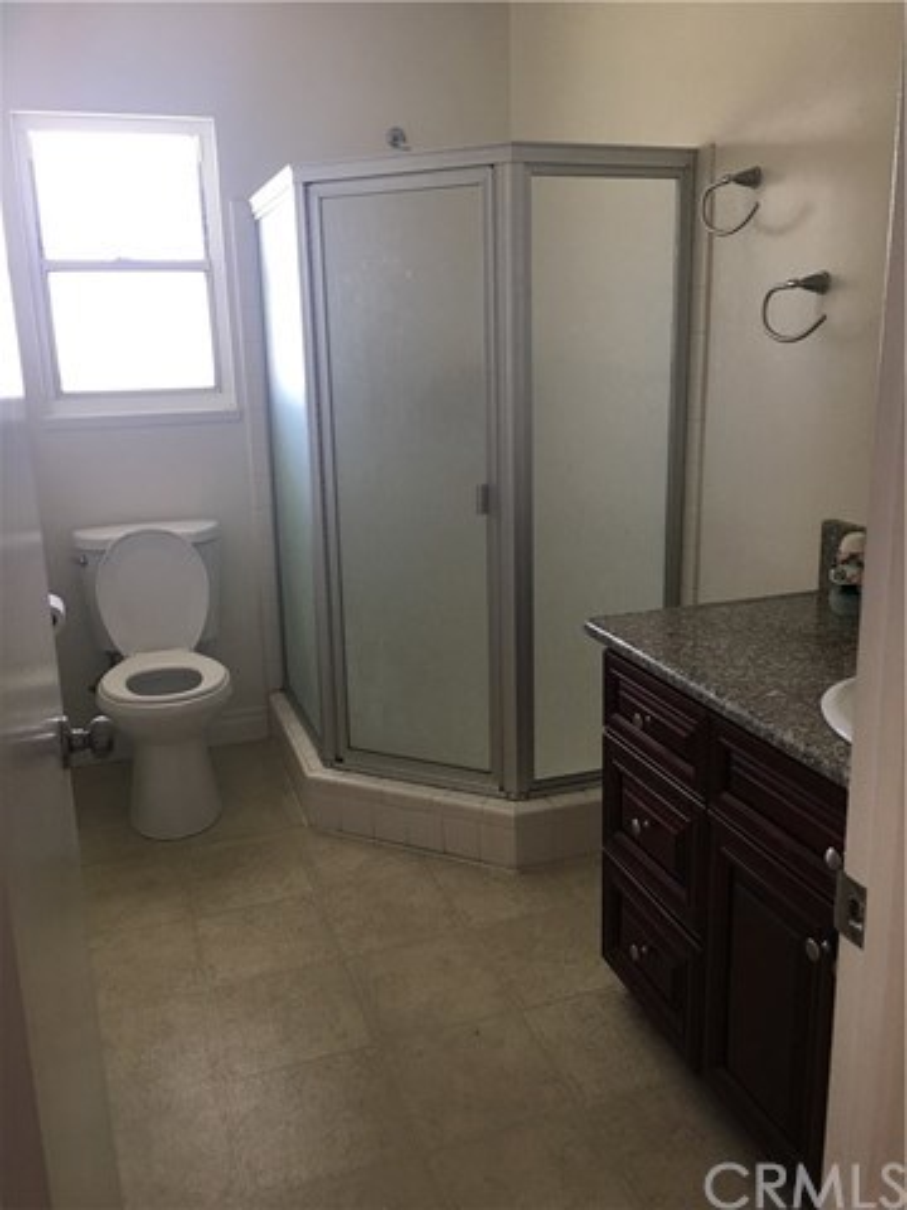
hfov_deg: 48.2
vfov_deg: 61.7
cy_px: 605
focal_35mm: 29
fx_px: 1013
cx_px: 454
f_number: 2.2
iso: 40
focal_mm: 4.15
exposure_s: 1/30
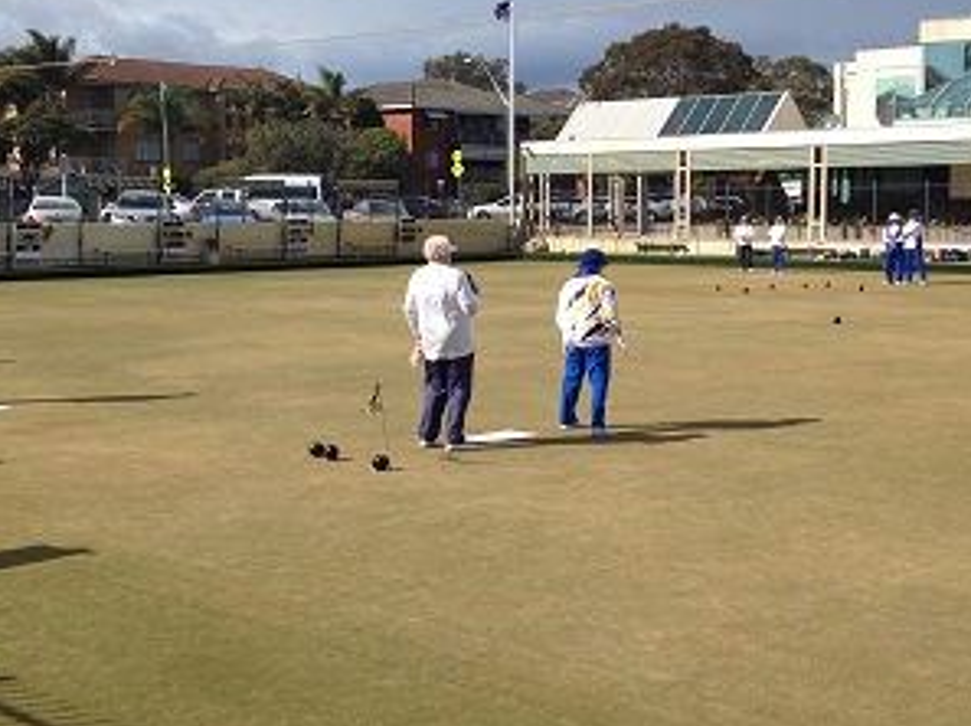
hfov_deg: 32.7
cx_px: 441
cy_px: 302
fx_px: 1653
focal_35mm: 59
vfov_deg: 24.7
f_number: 2.4
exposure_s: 1/2208
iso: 50
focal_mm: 4.28
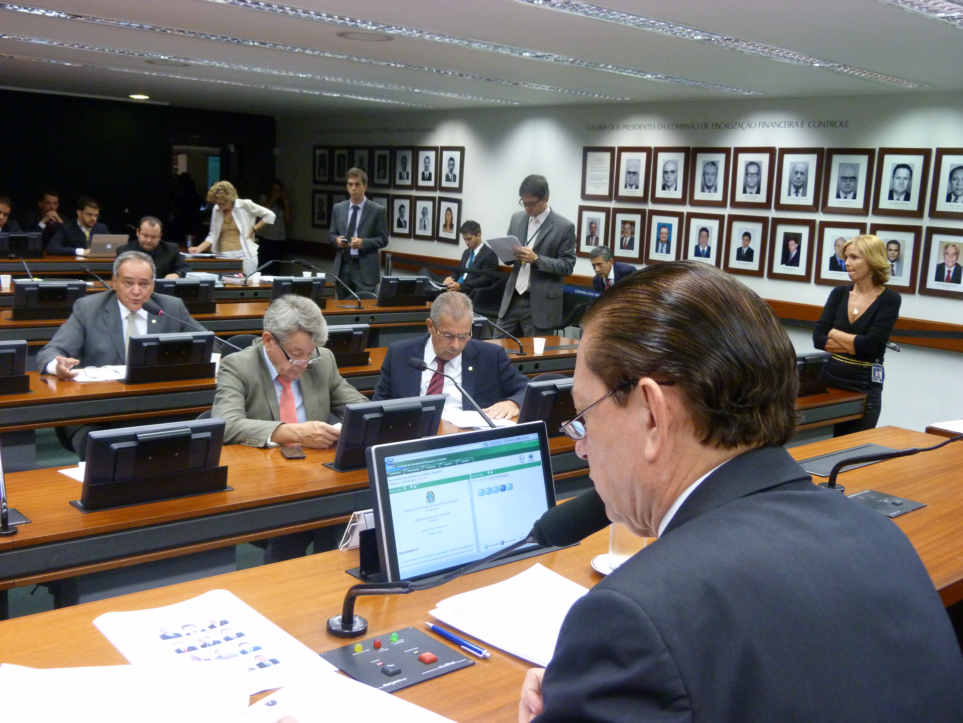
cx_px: 482
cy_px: 362
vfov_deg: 39.7
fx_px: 1002
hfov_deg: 51.4
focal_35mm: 36
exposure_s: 1/60
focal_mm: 6.5
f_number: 3.1
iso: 400
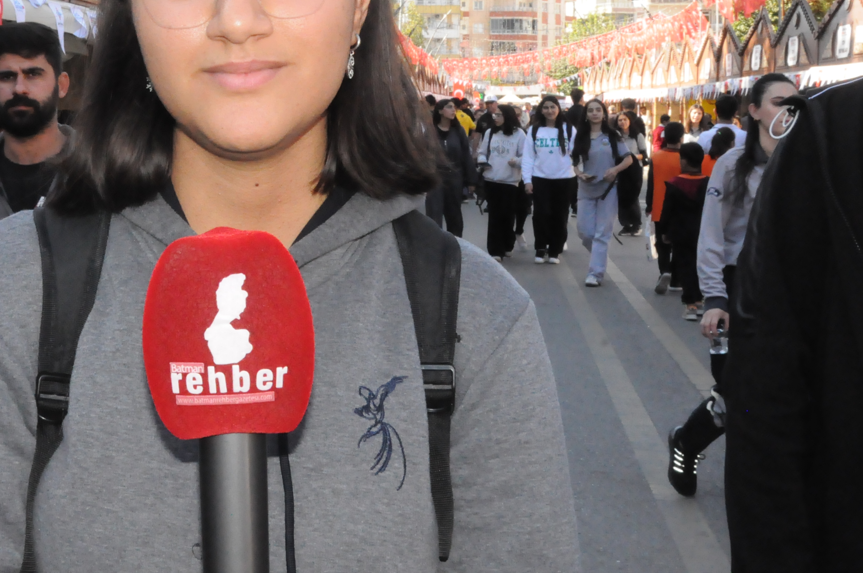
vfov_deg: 21.9
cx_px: 217
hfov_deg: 32.3
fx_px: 1461
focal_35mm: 61
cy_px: 95
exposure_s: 1/200
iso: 3200
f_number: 22
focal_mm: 24
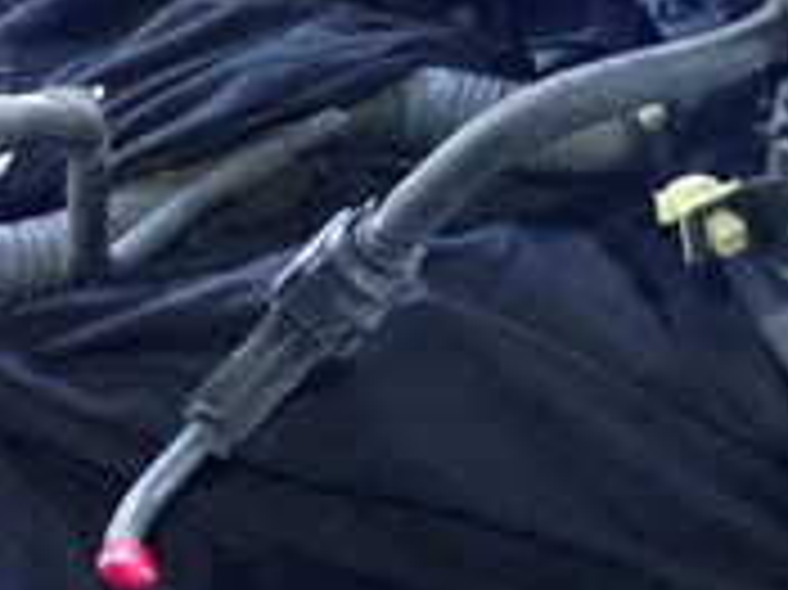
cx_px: 698
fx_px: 2343
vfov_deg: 13.9
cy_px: -149
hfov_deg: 18.8
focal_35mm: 103
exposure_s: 1/125
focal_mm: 5.4
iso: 2500
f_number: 2.3
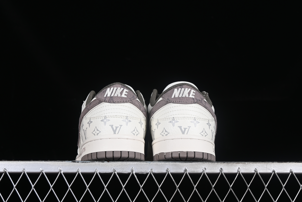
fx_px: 629
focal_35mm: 75
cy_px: 101
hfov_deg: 27.0
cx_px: 151
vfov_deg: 18.2
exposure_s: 1/80
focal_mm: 50
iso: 160
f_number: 8
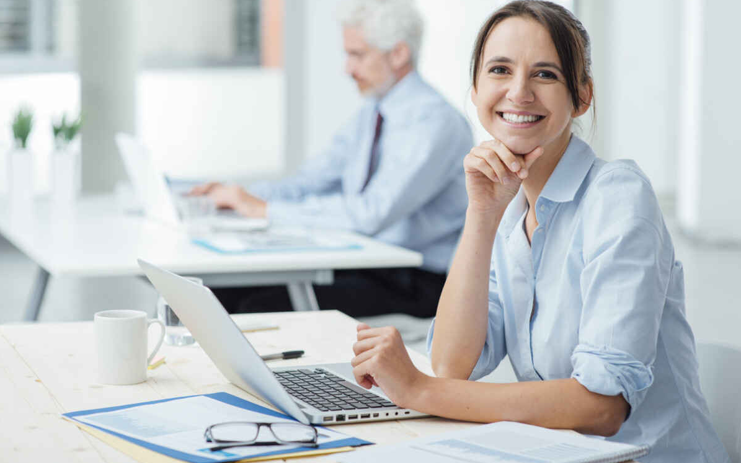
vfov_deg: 15.0
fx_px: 1757
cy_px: 230
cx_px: 371
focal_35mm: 87
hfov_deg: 23.8
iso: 125
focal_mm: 85
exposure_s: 1/160
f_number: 3.5
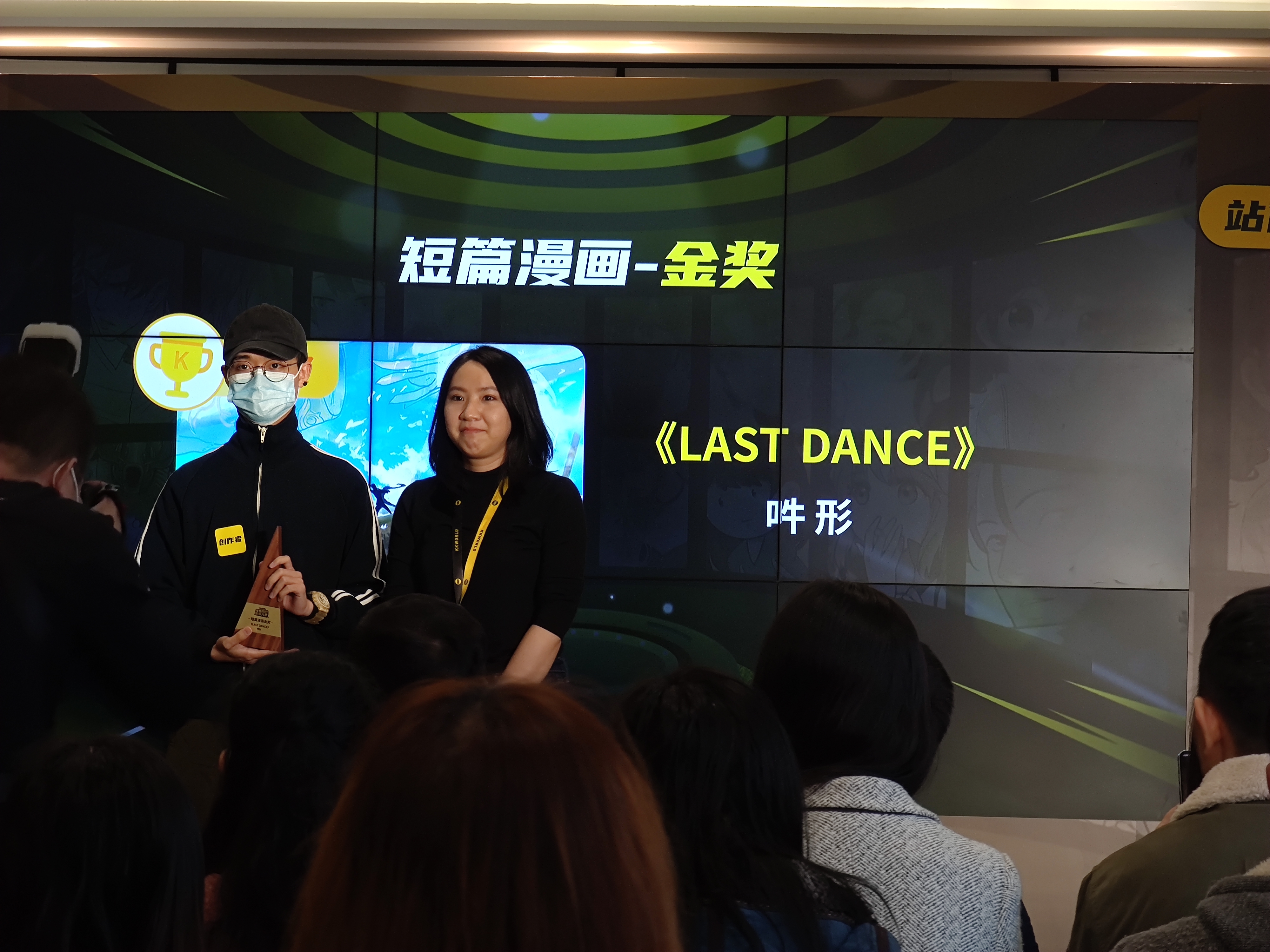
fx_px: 4659
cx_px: 635
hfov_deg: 15.5
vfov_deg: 11.7
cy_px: 476
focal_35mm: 127
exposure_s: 1/50
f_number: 4.1
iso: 376
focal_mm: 22
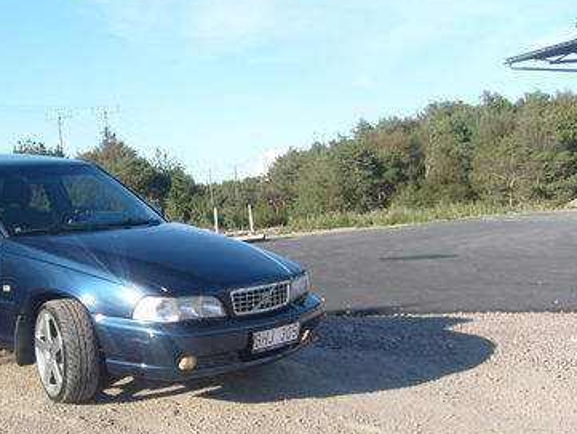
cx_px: 96
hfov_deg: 30.3
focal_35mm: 62
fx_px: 1034
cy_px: 261
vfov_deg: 23.6
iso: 80
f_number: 7.1
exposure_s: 1/180
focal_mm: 5.8
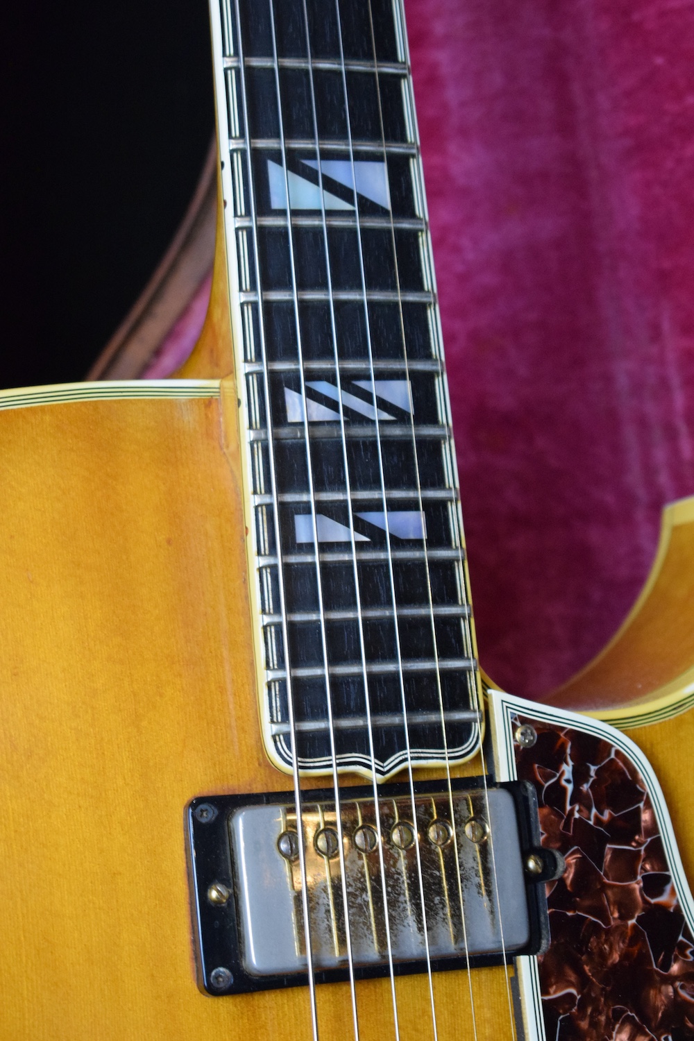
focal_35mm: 82
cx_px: 347
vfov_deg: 24.6
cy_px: 520
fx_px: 2385
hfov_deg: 16.6
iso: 3600
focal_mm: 55
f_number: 5.6
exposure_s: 1/60
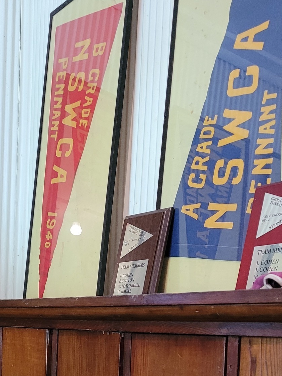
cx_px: 121
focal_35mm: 62
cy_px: 360
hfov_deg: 23.6
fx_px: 673
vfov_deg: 29.5
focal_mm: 5.4
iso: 400
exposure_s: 1/50
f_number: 1.8
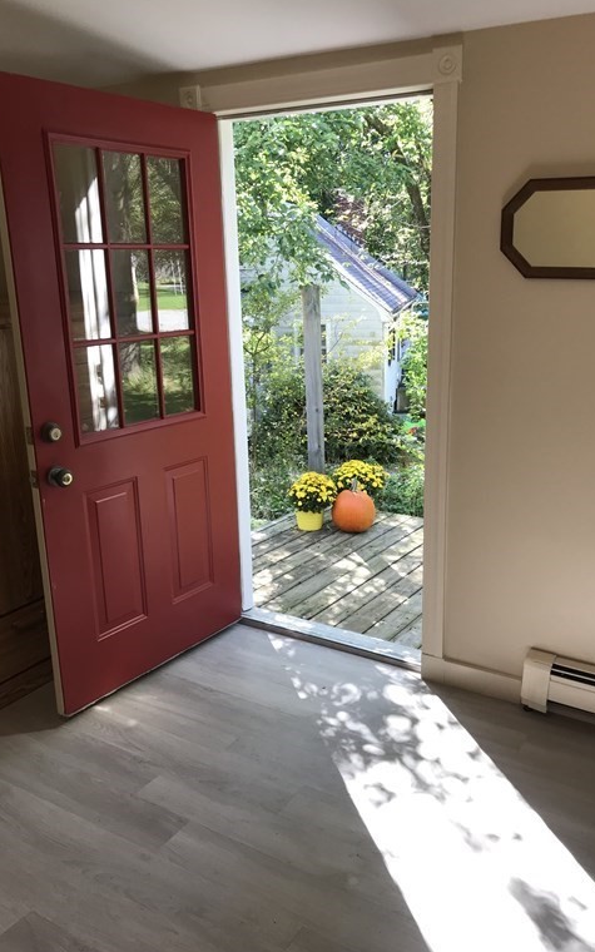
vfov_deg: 62.9
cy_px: 472
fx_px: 778
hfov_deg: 41.7
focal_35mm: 30
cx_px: 341
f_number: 1.8
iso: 32
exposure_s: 1/120
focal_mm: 3.99
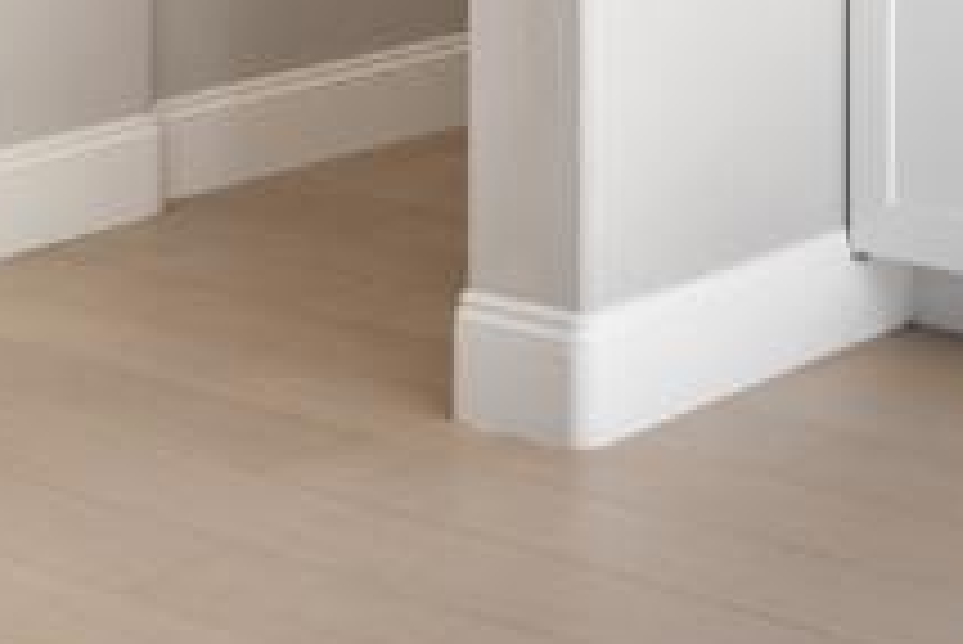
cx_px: 1814
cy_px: -594
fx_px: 2596
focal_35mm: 97
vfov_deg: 12.6
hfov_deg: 16.8
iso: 80
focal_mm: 18
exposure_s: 1/10
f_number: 8
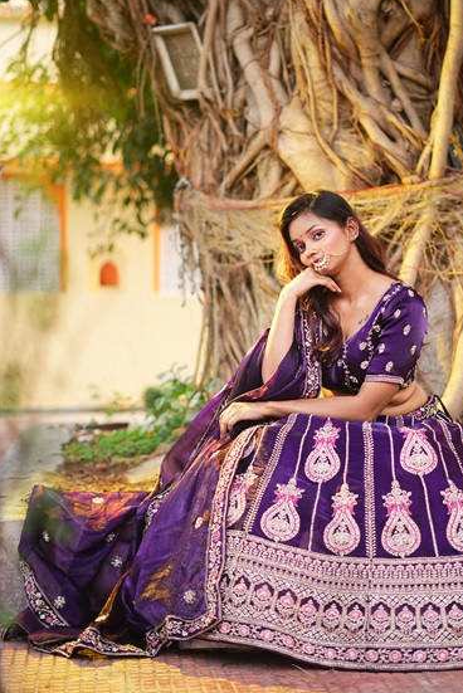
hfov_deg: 20.0
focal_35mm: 68
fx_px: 1310
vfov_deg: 29.6
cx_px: 293
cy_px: 299
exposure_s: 1/200
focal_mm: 50
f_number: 1.8
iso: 160
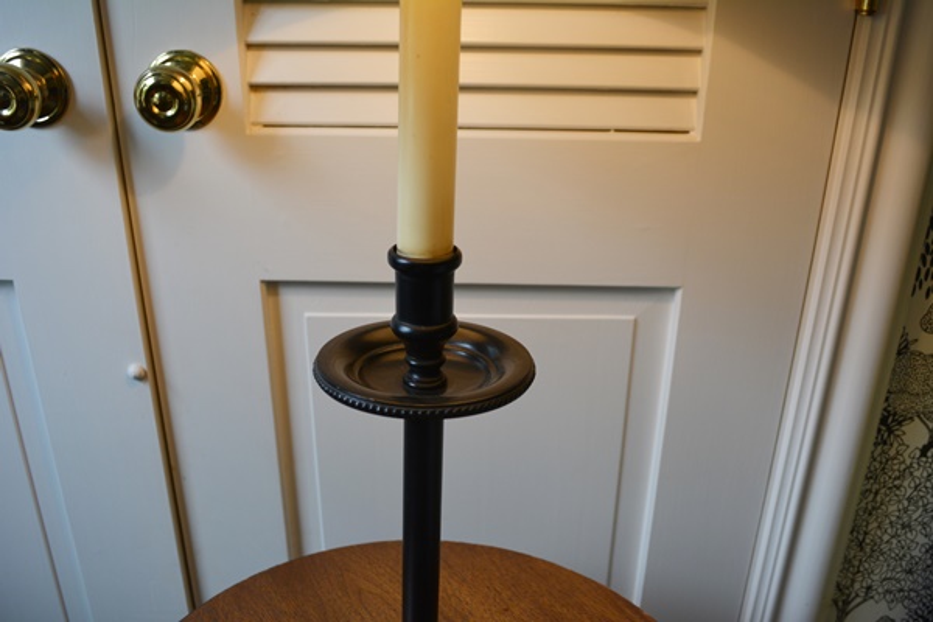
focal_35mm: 33
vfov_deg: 40.0
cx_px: 466
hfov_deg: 57.2
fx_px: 855
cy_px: 311
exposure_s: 1/100
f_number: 5
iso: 400
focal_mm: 22
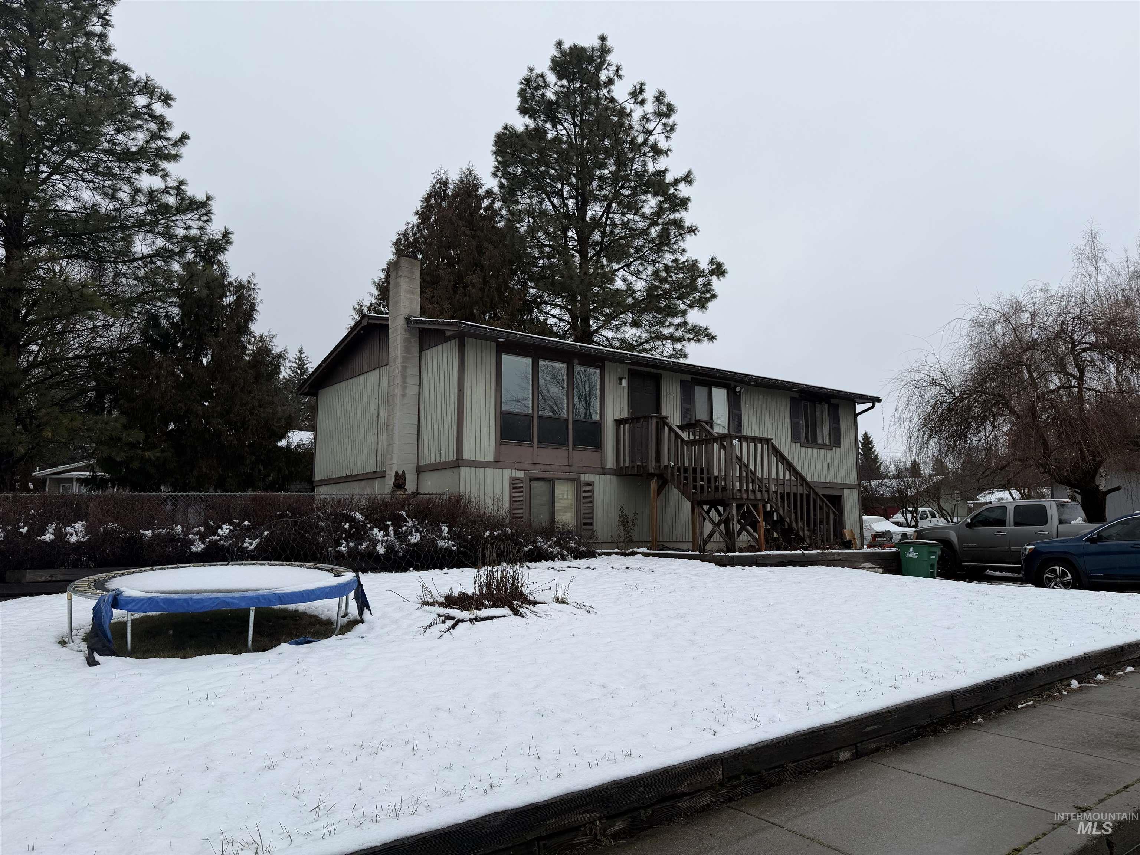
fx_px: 790
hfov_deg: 71.6
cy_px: 428
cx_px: 570
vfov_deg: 56.8
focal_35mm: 24
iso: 80
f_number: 1.78
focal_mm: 6.76
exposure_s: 1/2232
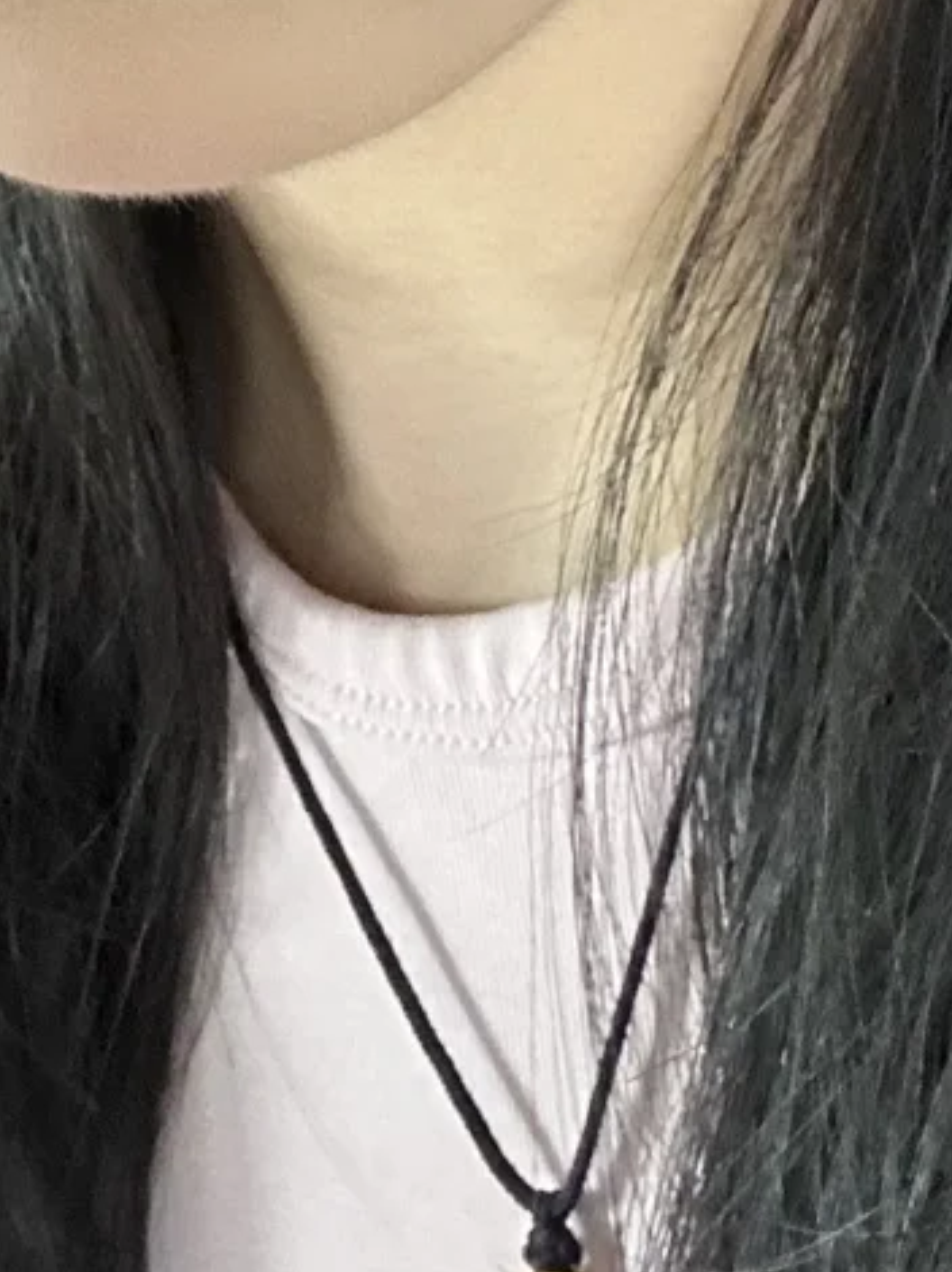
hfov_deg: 16.0
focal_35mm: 92
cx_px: 216
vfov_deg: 18.8
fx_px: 3377
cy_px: -641
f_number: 1.9
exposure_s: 1/30
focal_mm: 2.69
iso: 640
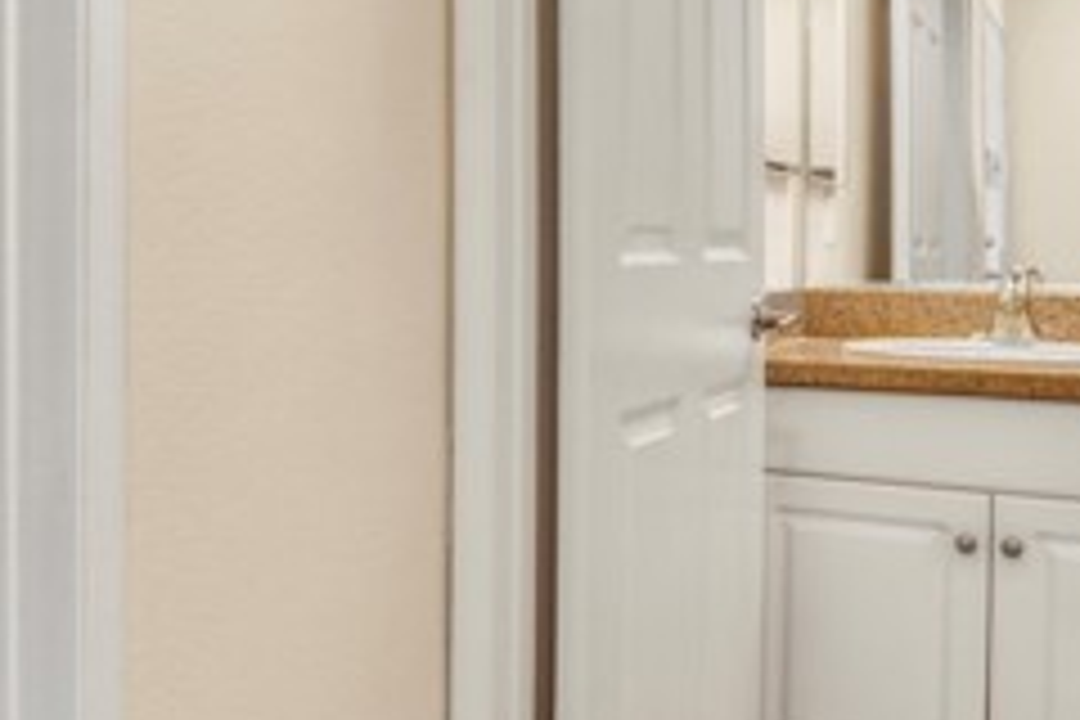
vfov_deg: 33.2
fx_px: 1200
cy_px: 268
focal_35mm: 40
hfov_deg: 43.4
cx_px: 68
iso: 1000
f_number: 4
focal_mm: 10
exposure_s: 1/25
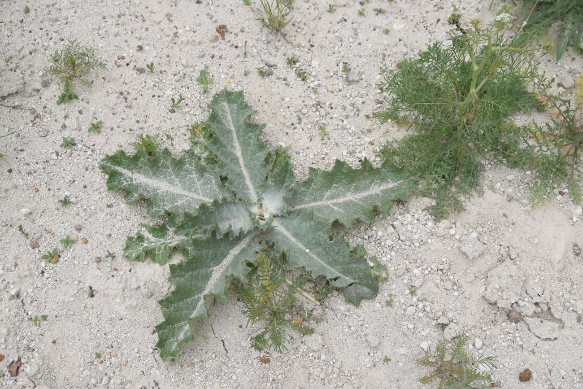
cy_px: 194
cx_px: 292
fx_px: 810
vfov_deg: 27.0
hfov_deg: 39.6
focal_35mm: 50
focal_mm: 50
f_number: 7.1
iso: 200
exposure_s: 1/250
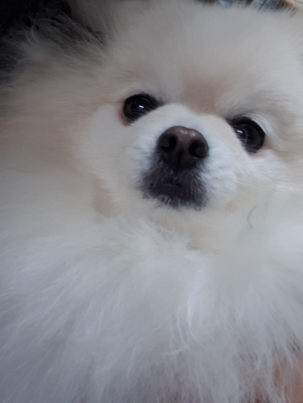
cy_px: 202
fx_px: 362
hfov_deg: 45.4
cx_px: 152
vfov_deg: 58.4
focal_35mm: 31
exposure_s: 1/40
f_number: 1.7
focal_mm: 2.92
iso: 125
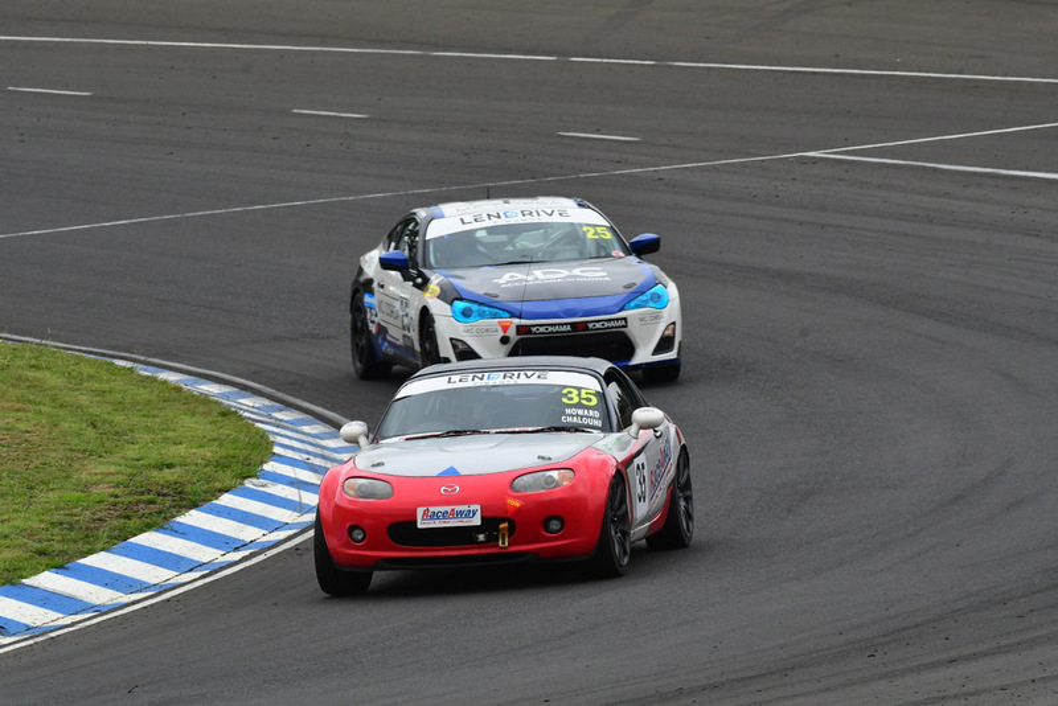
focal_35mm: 540
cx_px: 529
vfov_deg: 2.5
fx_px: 15875
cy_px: 353
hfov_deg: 3.8
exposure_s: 1/640
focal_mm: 360
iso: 800
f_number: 11
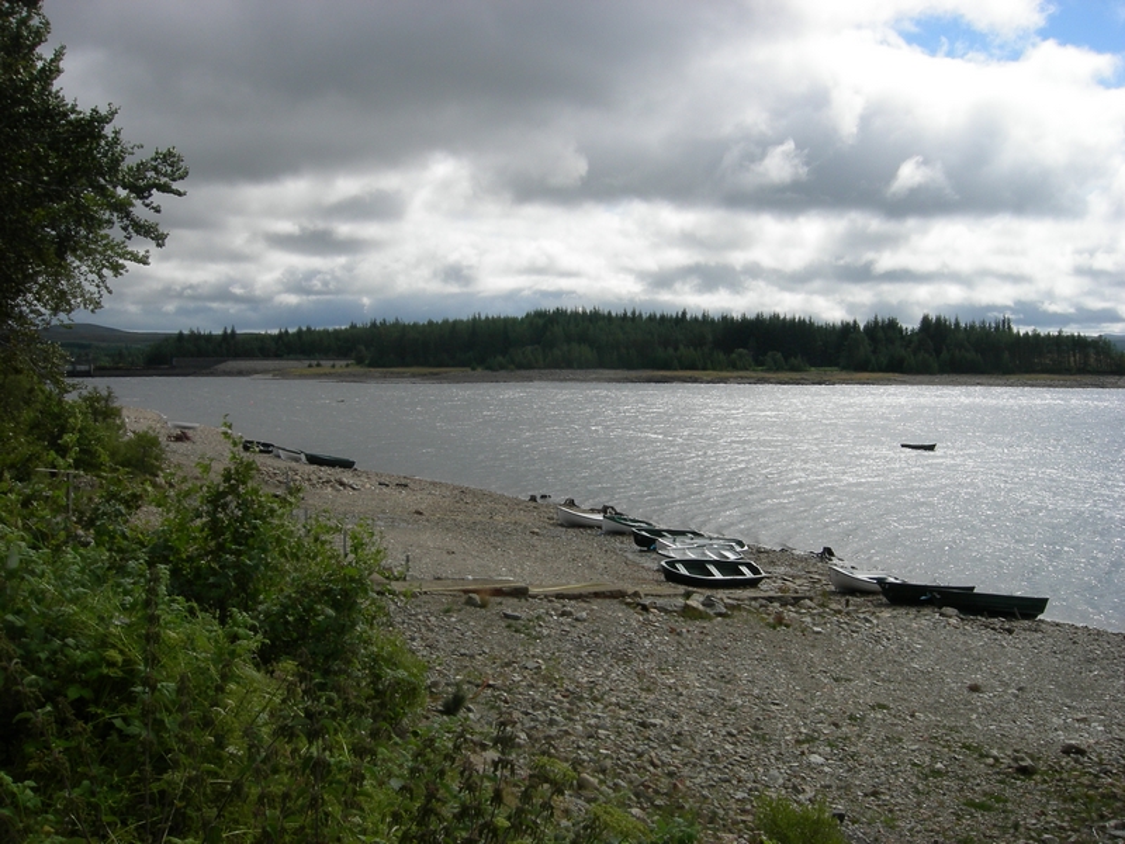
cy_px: 422
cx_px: 562
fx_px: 1170
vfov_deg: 39.7
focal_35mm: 36
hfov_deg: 51.4
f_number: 6.8
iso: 64
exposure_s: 1/383
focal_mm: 7.5
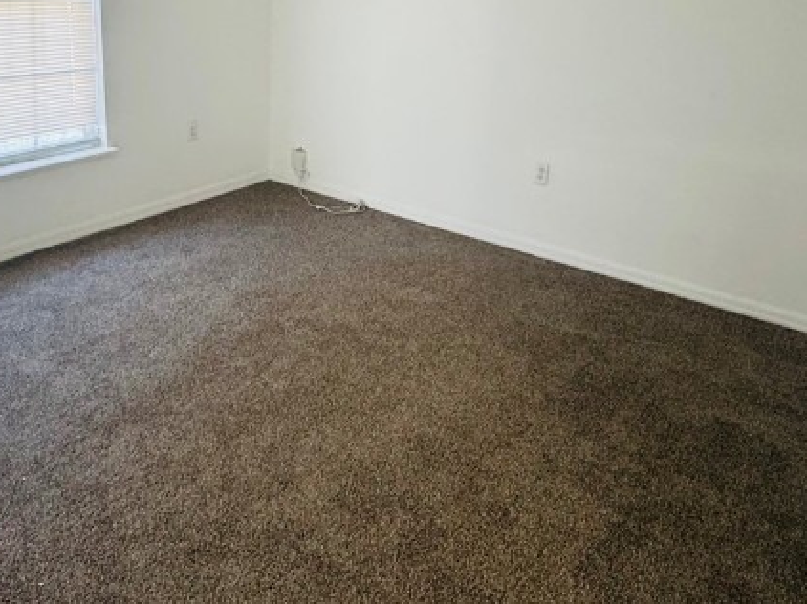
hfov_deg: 53.9
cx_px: 371
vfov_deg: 40.6
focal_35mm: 34
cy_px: 153
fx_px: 792
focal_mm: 2.22
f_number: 2.2
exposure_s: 1/74
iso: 320
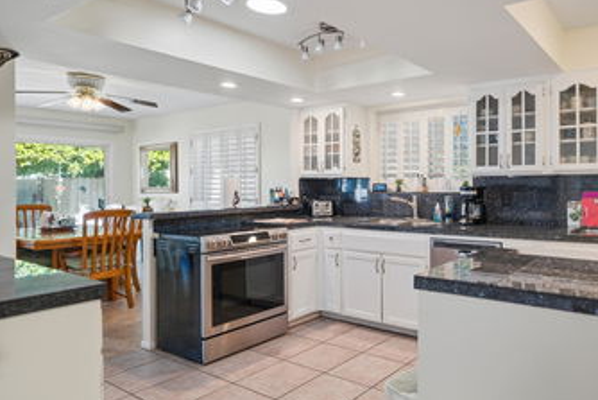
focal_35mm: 23
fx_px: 382
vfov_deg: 55.1
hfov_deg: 72.2
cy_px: 194
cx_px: 428
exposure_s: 1/30
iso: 200
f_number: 2
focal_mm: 16
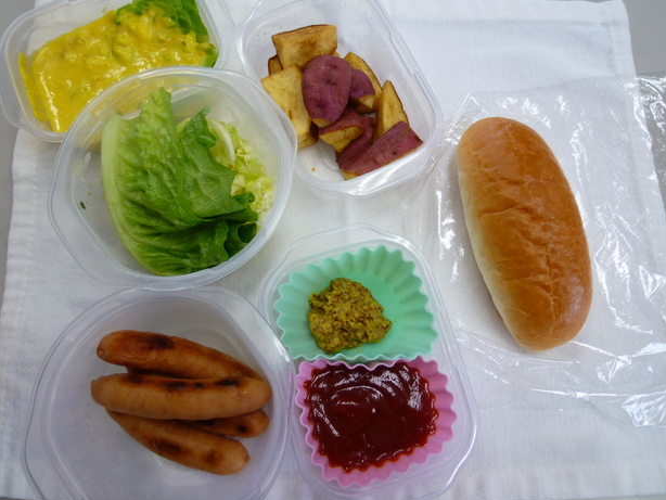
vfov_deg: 54.9
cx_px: 329
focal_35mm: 25
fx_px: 481
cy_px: 243
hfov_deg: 69.4
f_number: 2.2
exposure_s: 1/60
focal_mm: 4.3
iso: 125
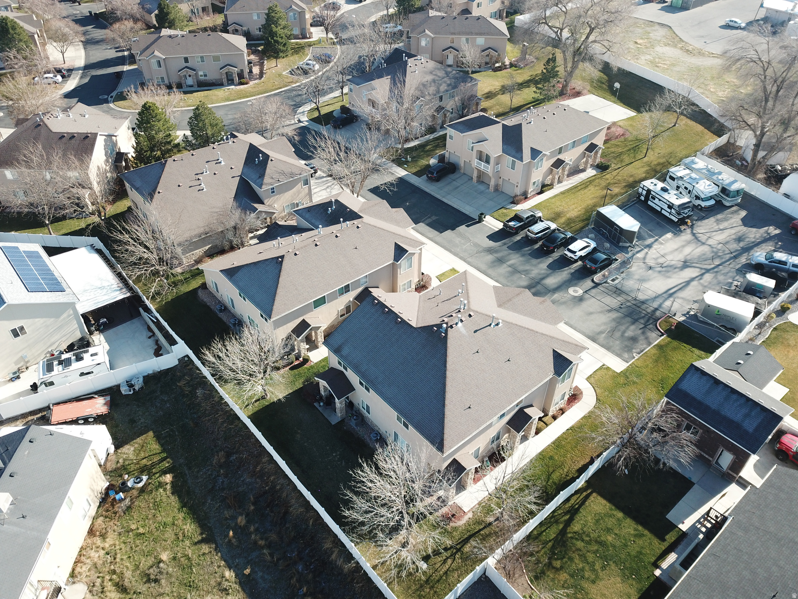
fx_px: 599
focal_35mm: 26
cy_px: 300
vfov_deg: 53.1
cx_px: 399
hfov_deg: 67.3
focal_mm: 4.73
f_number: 2.2
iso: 100
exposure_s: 1/438
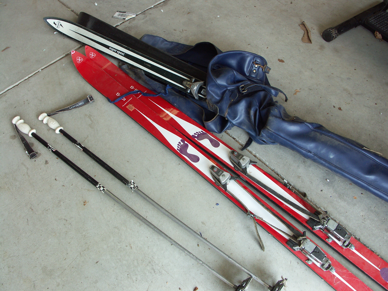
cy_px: 146
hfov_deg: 63.4
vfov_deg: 49.7
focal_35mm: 28
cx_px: 194
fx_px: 314
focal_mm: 7.2
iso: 100
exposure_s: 1/125
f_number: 4.5
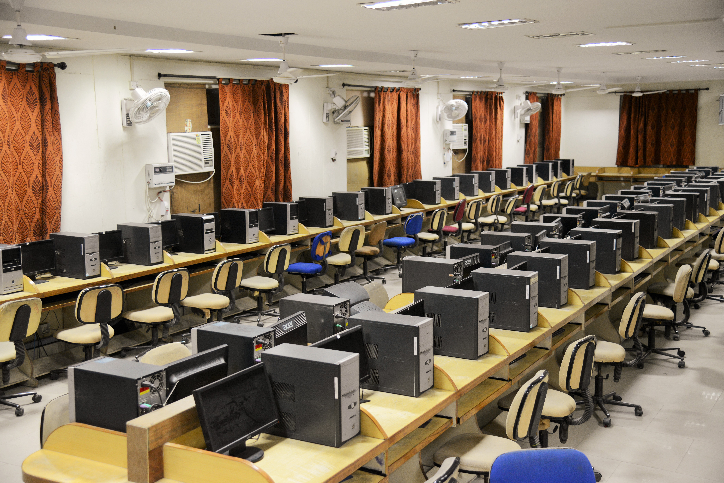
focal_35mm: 44
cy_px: 242
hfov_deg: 44.5
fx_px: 885
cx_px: 362
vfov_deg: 30.5
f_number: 4
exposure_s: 1/40
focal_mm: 44
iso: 1250
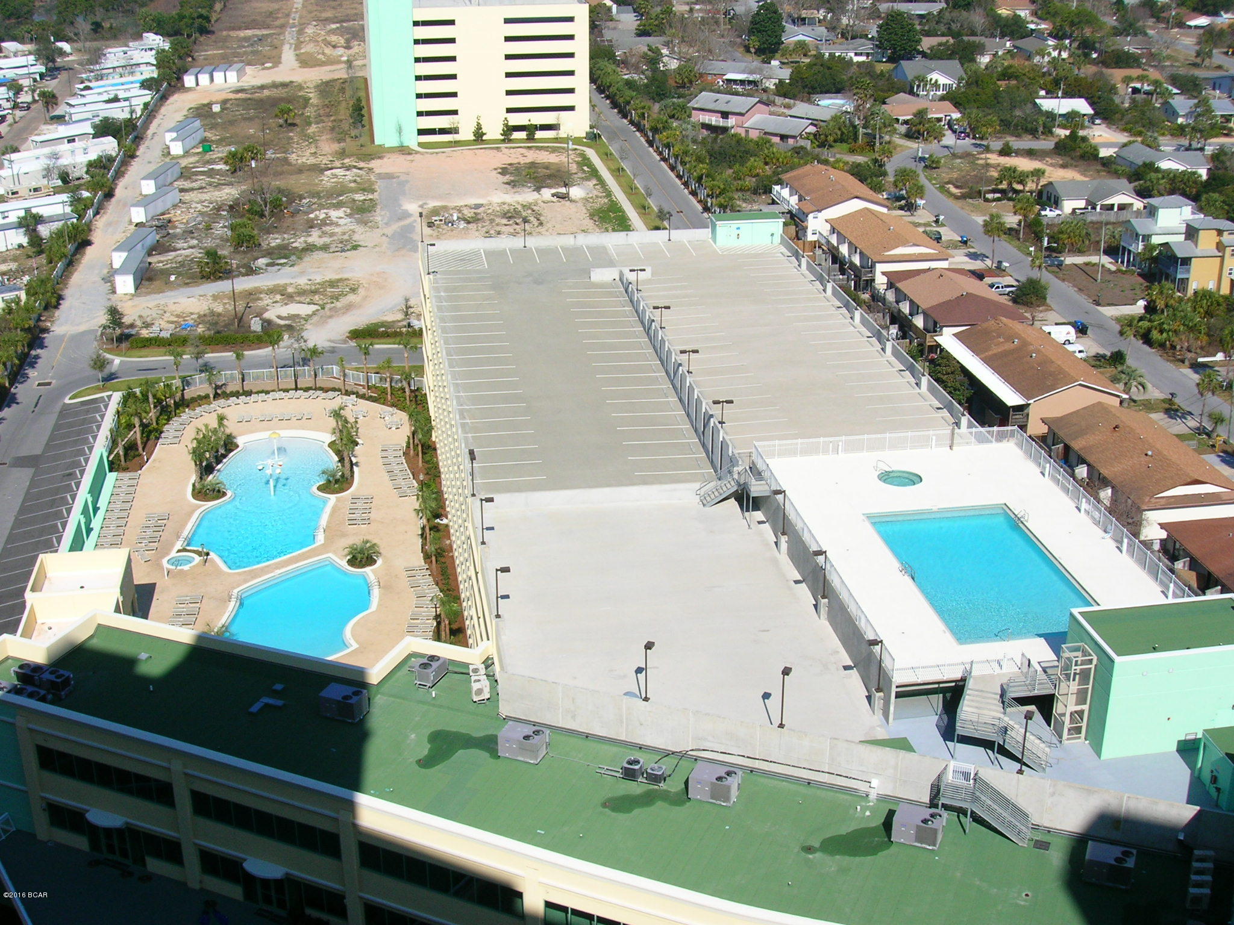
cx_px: 617
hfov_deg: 44.8
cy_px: 462
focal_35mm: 42
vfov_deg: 34.3
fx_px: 1497
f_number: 5.2
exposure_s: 1/435
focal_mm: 7
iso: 50
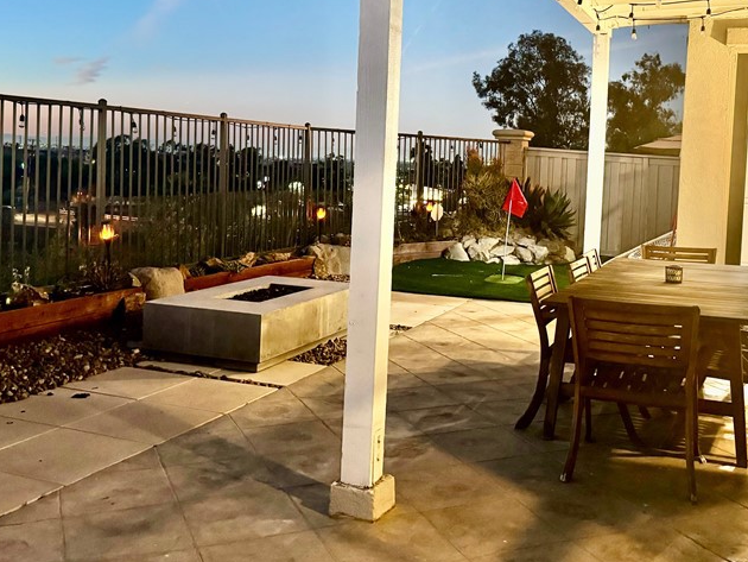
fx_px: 843
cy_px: 196
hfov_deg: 47.7
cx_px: 426
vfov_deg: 36.5
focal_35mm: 39
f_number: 1.78
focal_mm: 6.76
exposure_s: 1/30
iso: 800
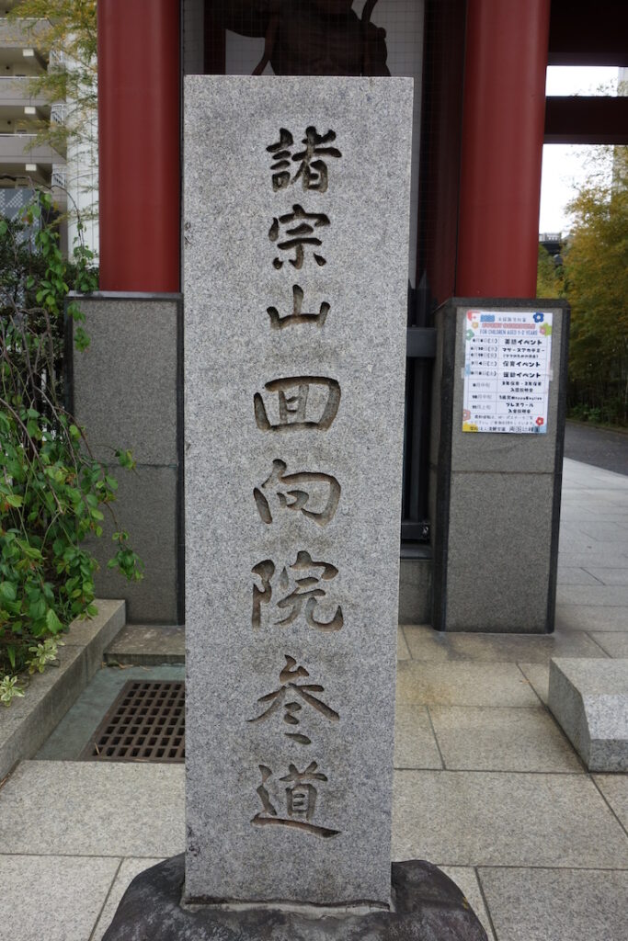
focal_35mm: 28
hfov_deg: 46.4
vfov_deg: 65.5
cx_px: 314
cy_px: 470
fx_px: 732
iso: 125
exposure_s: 1/250
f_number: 5
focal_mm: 10.4
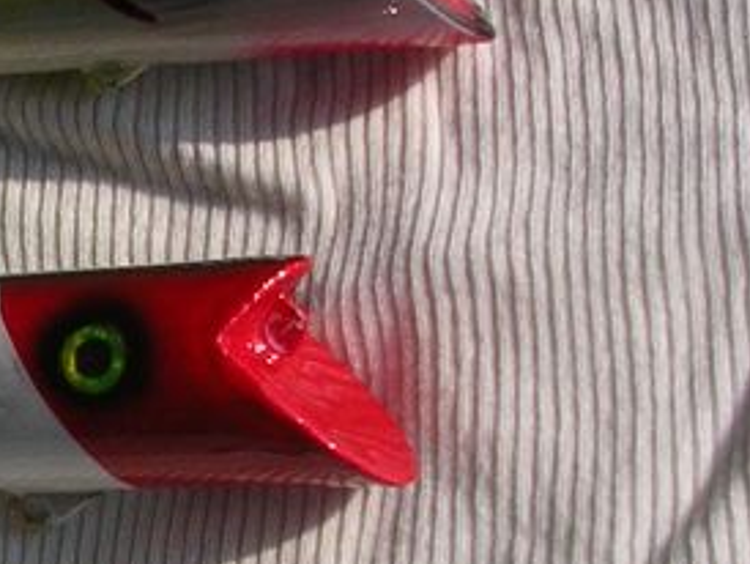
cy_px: 430
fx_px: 3079
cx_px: -427
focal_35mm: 142
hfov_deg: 13.0
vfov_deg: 10.4
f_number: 5.6
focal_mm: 5.8
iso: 50
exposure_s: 1/435
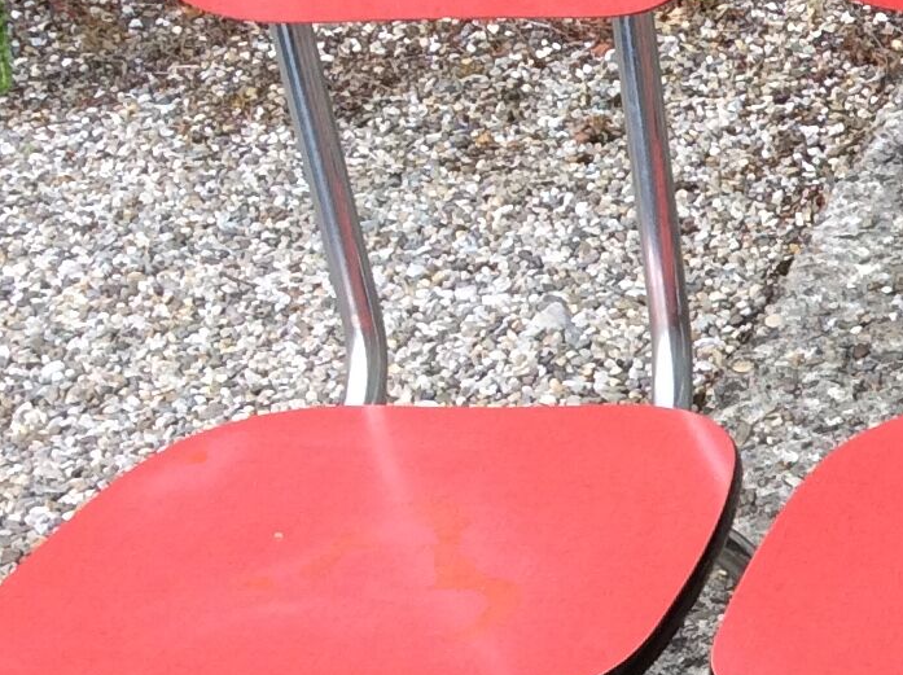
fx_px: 3101
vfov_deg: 12.3
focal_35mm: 119
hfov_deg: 14.8
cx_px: 1533
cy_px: 596
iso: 32
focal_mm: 3.3
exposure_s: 1/168
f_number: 2.4
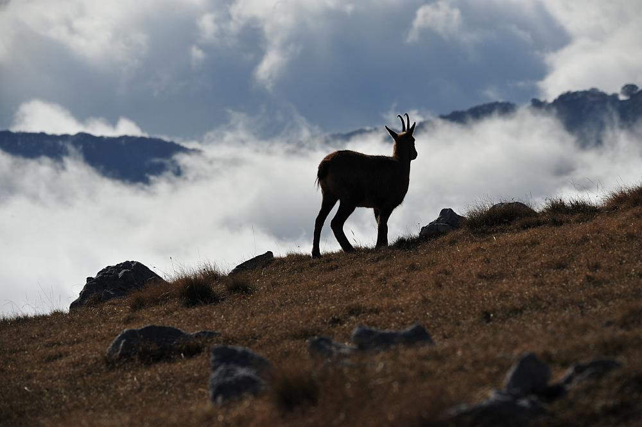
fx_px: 5345
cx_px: 321
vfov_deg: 4.6
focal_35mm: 300
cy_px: 214
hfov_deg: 6.9
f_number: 14
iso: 250
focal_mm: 300
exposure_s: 1/800
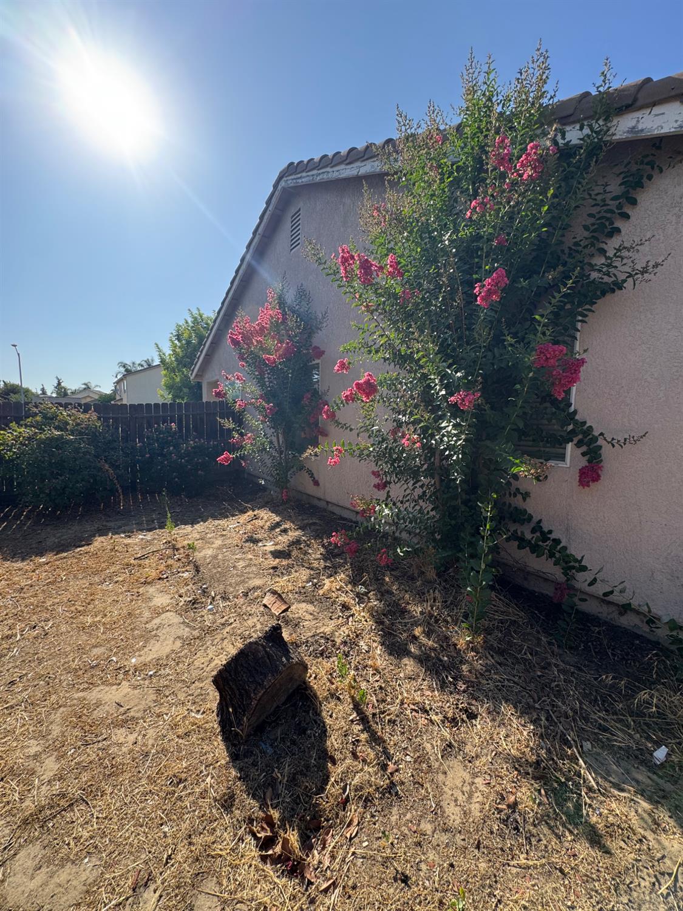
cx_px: 342
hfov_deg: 85.7
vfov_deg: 102.1
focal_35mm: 14
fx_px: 368
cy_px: 456
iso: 40
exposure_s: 1/582
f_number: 2.2
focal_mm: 2.22
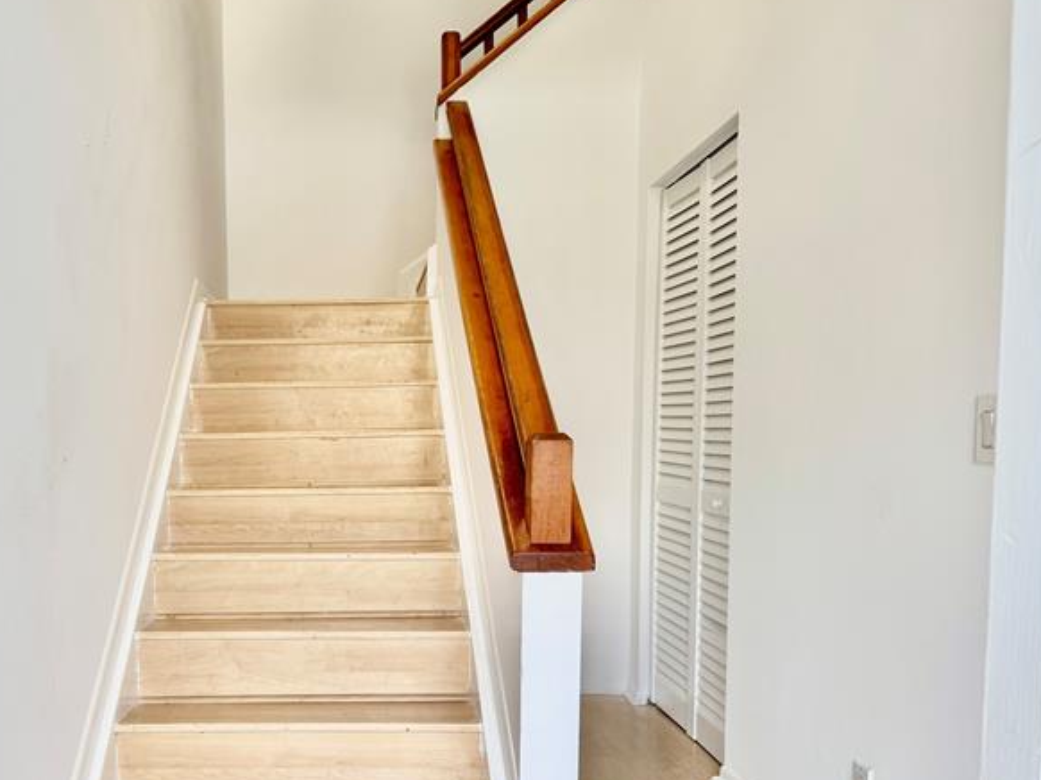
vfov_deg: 42.4
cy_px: 512
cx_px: 347
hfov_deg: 54.3
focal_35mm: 33
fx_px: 992
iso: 64
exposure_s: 1/173
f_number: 1.78
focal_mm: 6.76
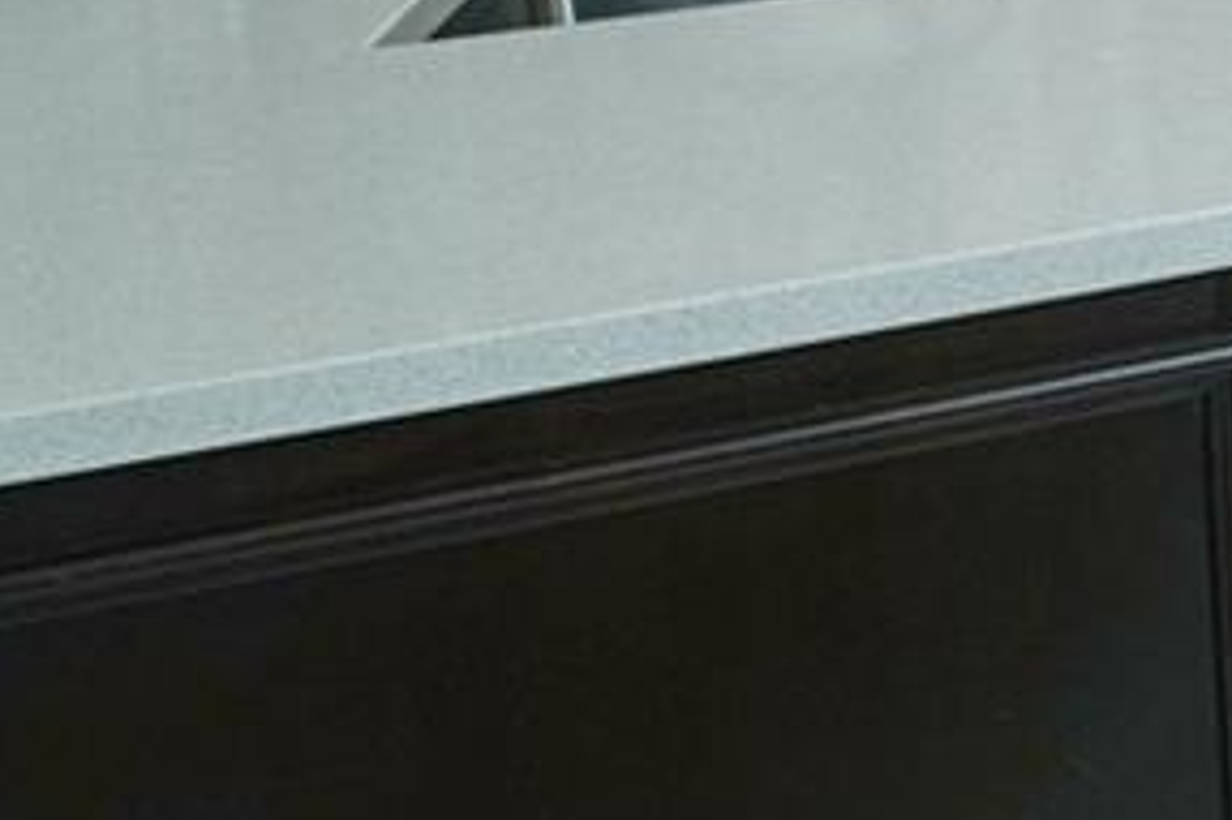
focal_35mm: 78
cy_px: -695
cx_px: 3357
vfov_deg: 15.0
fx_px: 2668
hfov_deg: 13.0
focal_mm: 14
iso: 400
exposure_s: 1/200
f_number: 5.6
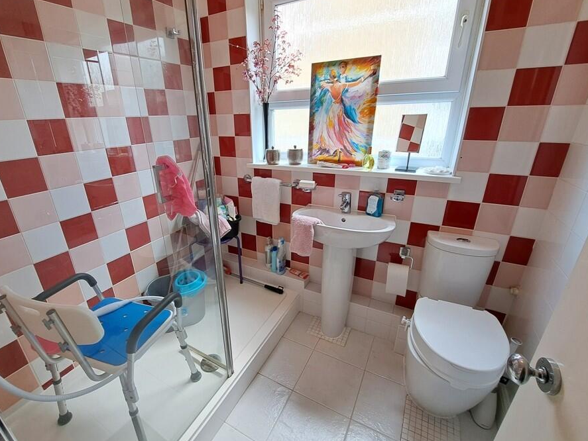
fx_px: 255
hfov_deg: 97.9
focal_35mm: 15
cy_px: 215
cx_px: 268
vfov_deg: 81.8
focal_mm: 1.74
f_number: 2.2
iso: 50
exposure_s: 1/50
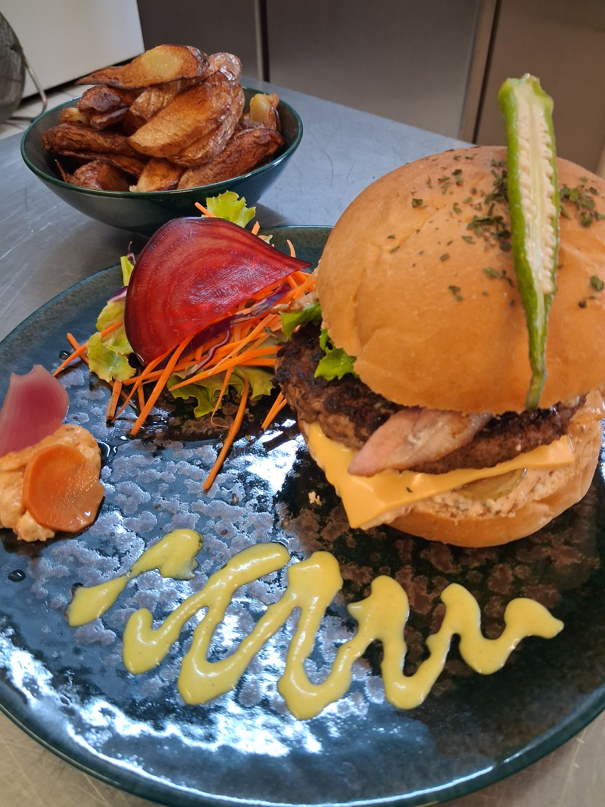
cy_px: 404
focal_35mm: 27
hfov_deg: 51.4
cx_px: 302
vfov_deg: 65.3
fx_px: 629
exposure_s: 1/50
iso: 400
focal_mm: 4
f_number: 1.8
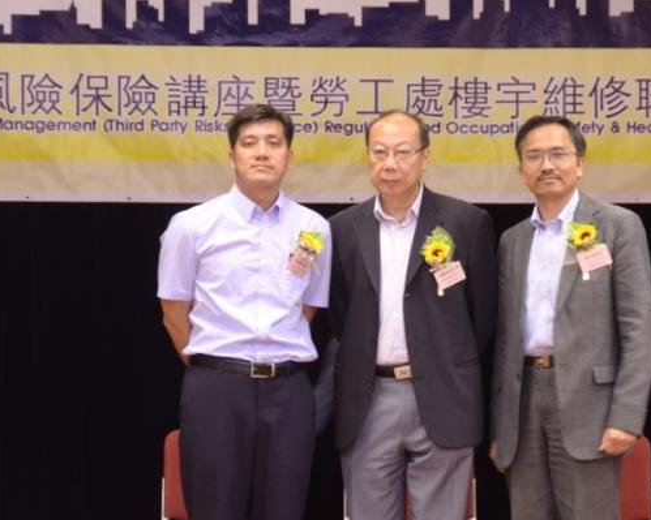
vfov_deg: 15.2
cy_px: 315
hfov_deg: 19.0
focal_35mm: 101
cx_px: 363
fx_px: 1945
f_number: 6.3
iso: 800
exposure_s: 1/20
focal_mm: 35
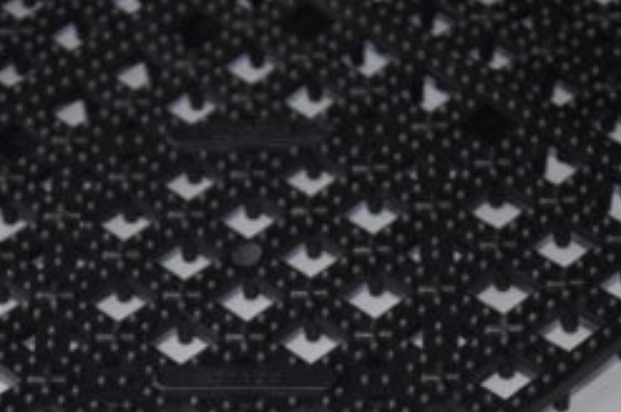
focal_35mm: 188
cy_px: 366
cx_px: 234
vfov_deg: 7.3
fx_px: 3239
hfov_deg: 10.9
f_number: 5.3
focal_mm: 62
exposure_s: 1/80
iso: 160
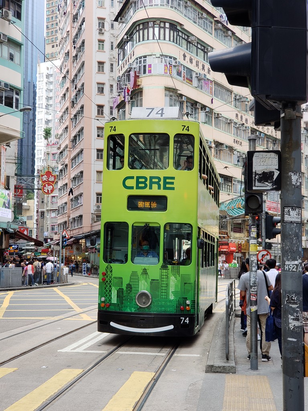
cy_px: 206
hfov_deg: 28.0
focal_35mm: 52
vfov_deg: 36.8
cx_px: 154
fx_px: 617
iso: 32
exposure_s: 1/116
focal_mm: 6
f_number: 2.4
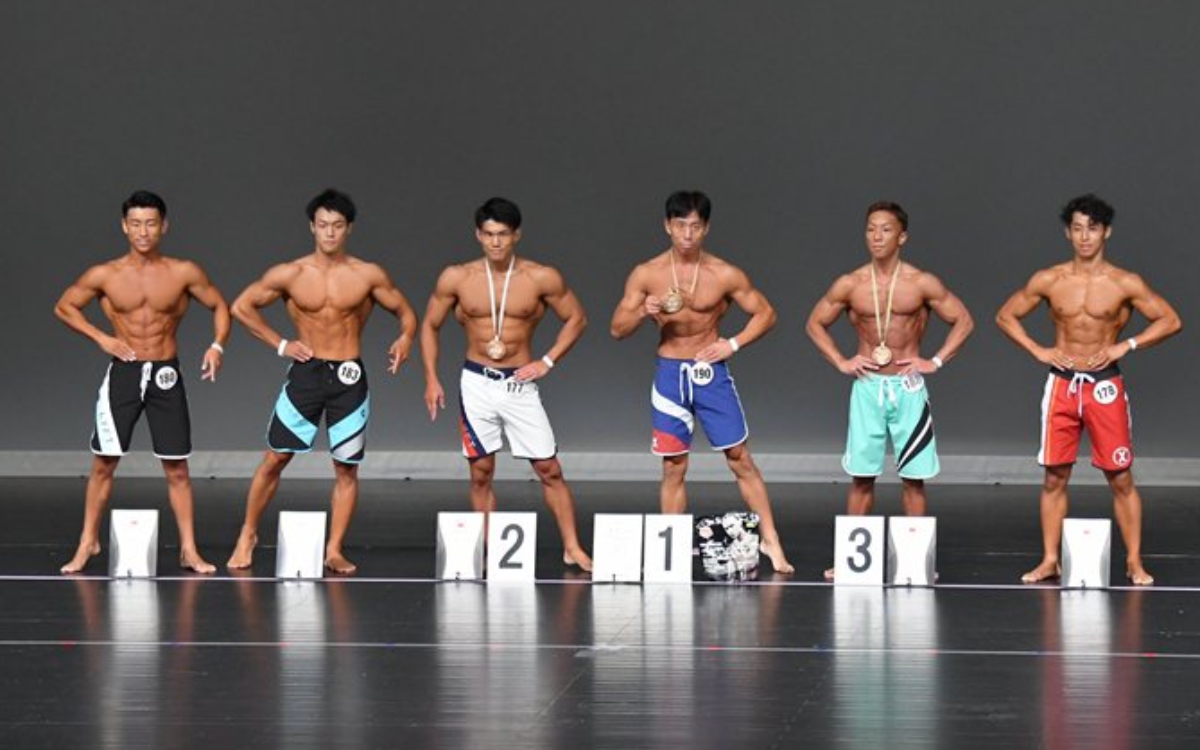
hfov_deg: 9.7
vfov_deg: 6.1
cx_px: 659
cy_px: 359
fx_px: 7063
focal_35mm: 216
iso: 5000
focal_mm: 122
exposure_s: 1/400
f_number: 5.6
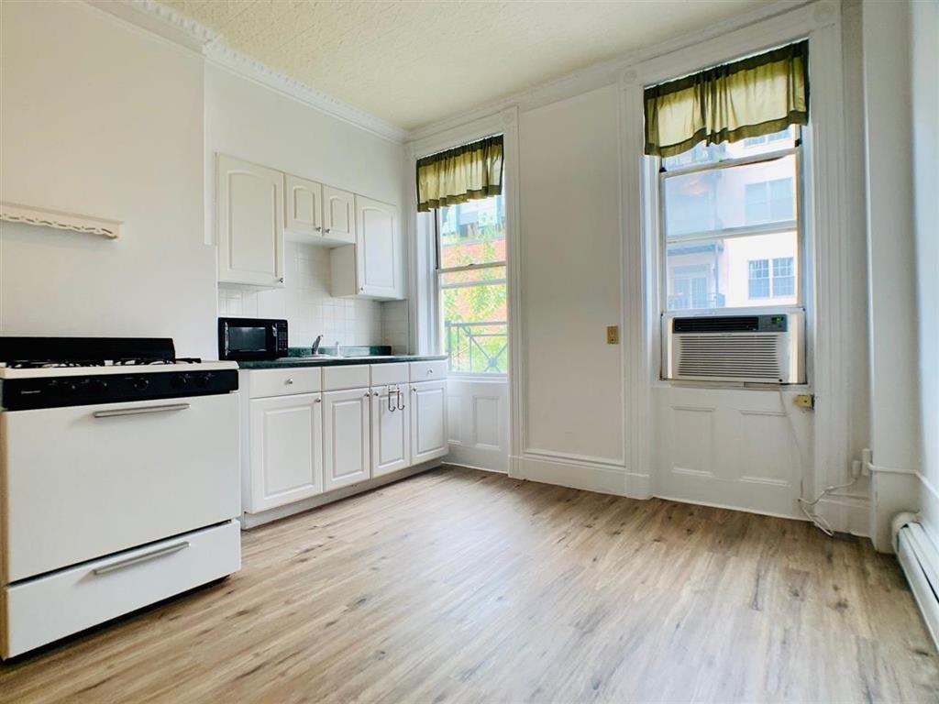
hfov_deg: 67.3
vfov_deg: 53.1
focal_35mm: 26
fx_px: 705
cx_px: 470
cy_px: 352
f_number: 1.8
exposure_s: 1/118
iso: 100
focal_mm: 4.25
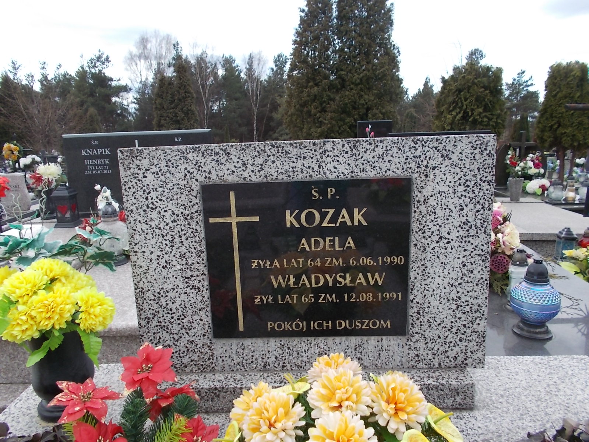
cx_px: 294
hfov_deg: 67.3
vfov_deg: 53.1
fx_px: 442
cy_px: 221
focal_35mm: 26
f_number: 3.2
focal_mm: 4.6
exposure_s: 1/400
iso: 80
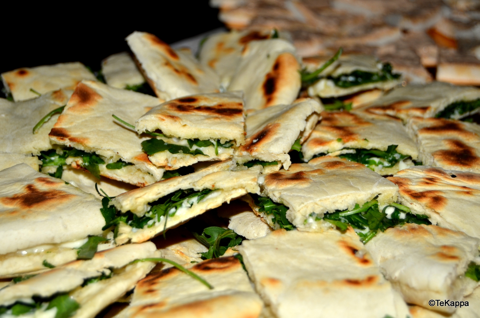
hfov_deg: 29.3
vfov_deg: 19.6
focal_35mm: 69
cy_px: 159
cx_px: 240
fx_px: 918
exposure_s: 1/125
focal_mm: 46
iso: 100
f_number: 5.6
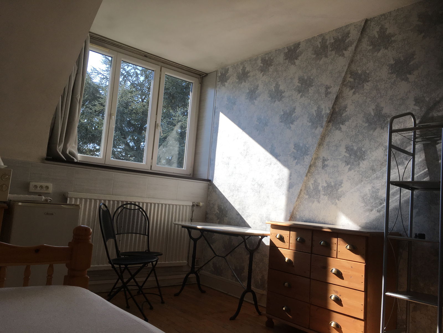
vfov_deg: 48.2
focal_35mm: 29
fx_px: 371
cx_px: 222
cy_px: 166
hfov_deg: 61.7
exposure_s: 1/541
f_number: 2.2
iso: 25
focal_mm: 4.15
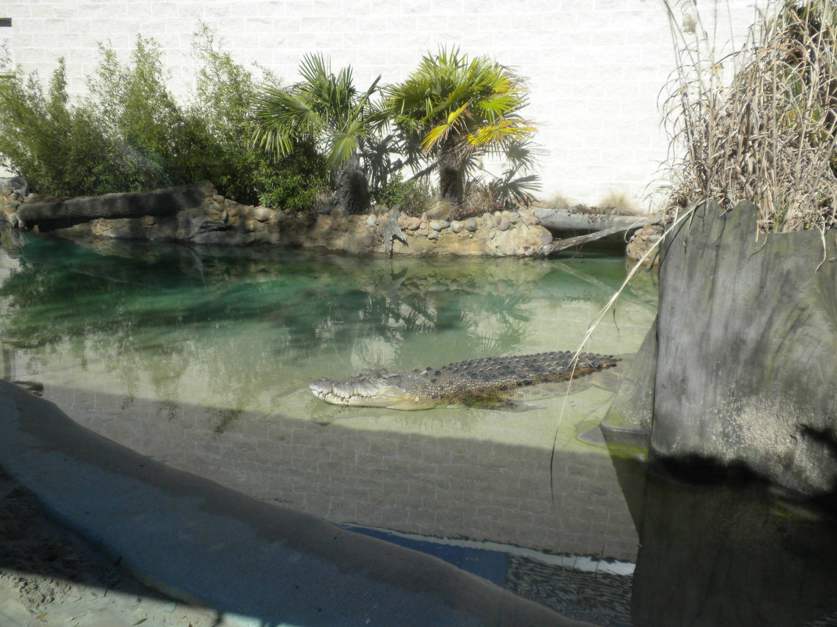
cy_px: 314
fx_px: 919
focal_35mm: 38
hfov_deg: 49.0
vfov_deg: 37.7
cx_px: 410
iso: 64
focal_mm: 6.6
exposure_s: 1/686
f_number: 3.5
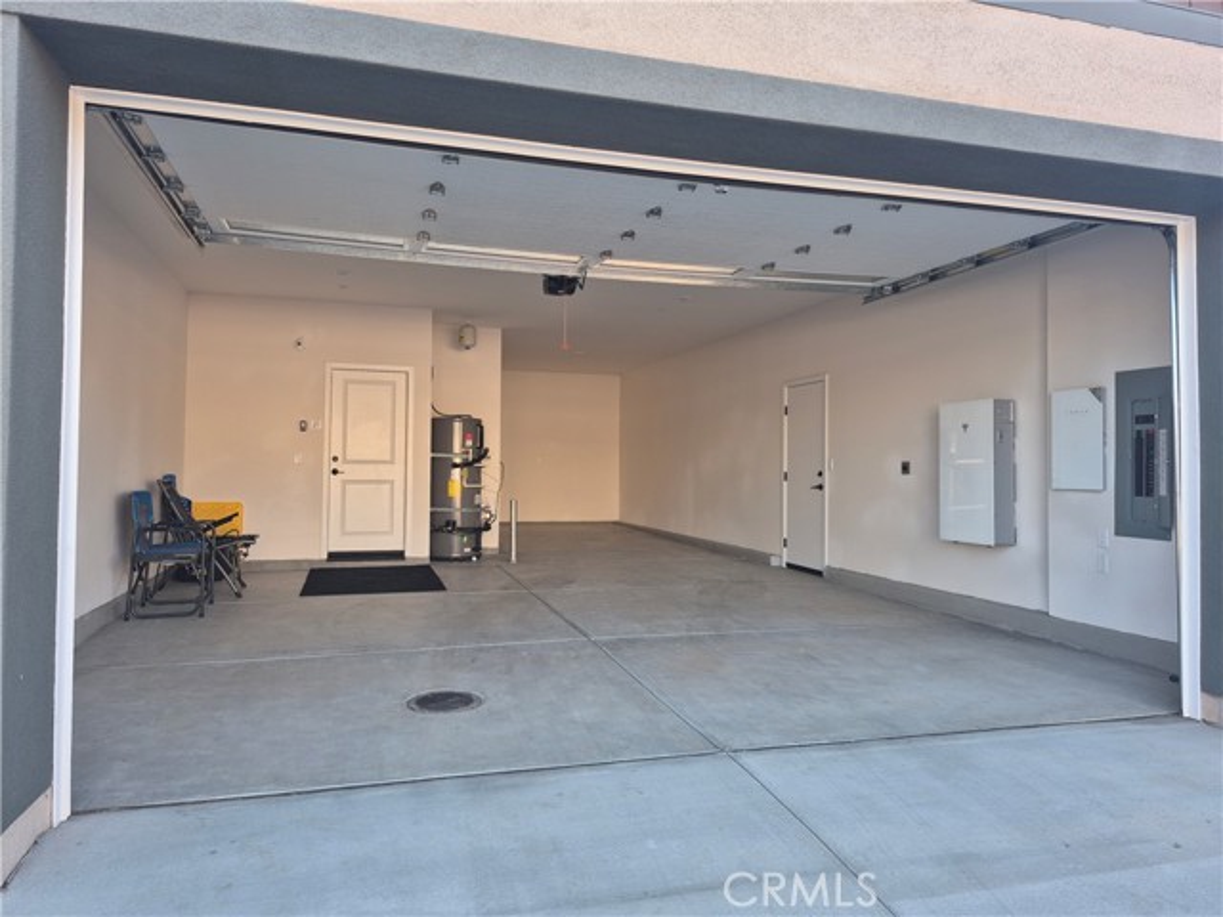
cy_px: 458
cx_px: 612
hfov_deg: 73.9
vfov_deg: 58.9
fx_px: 813
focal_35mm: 23
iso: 40
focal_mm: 5.4
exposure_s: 1/180
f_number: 1.8
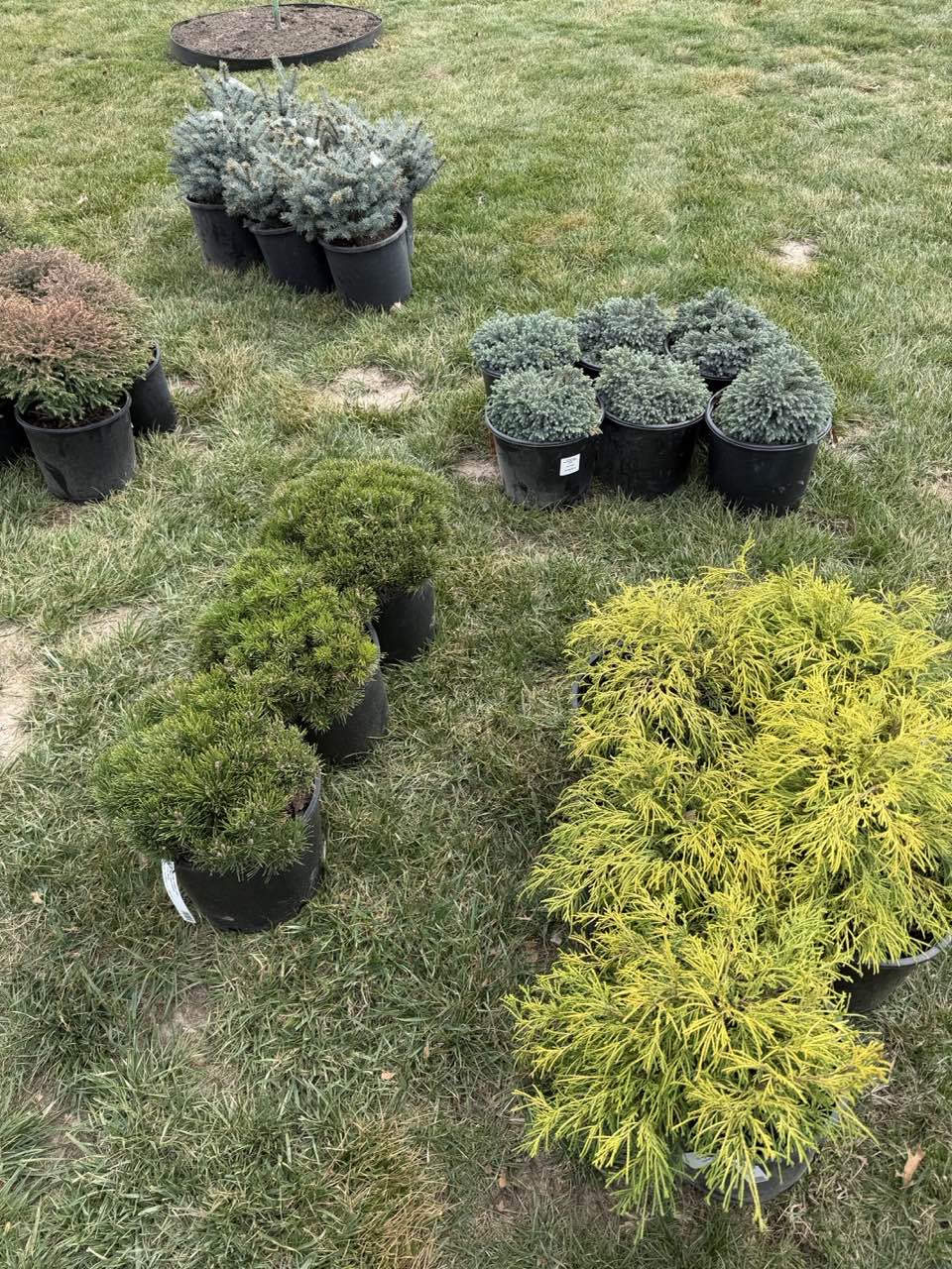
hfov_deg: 56.8
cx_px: 476
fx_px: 880
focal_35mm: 24
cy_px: 634
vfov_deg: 71.6
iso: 80
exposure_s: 1/1192
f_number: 1.78
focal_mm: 6.76
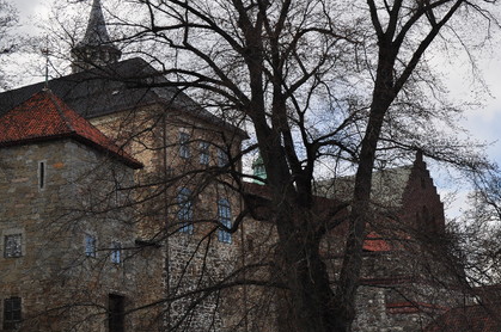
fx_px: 945
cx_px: 289
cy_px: 153
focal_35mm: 68
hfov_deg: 29.7
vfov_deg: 19.9
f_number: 10
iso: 280
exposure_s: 1/250
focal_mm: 38
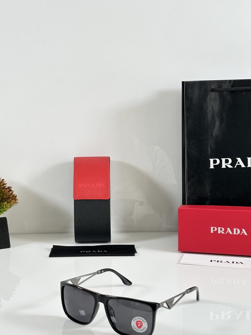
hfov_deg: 21.9
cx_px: 116
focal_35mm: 67
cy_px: 172
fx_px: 648
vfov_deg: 29.0
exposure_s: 1/121
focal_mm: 6.86
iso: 80
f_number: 1.78
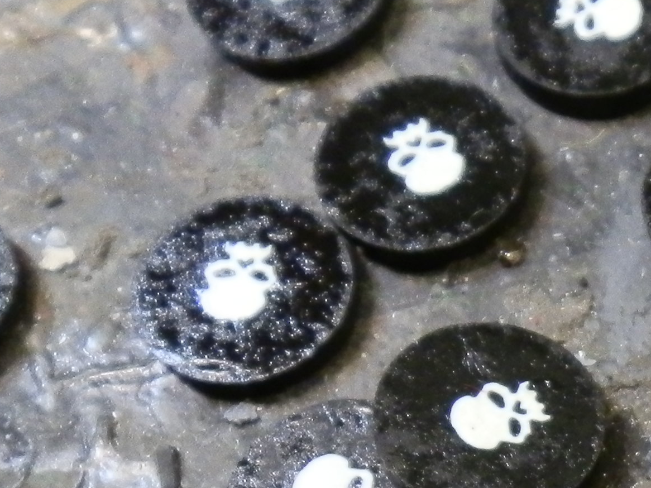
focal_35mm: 103
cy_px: 640
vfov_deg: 13.8
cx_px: 975
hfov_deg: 17.2
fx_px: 1937
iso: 200
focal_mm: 5
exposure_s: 1/20
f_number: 3.1
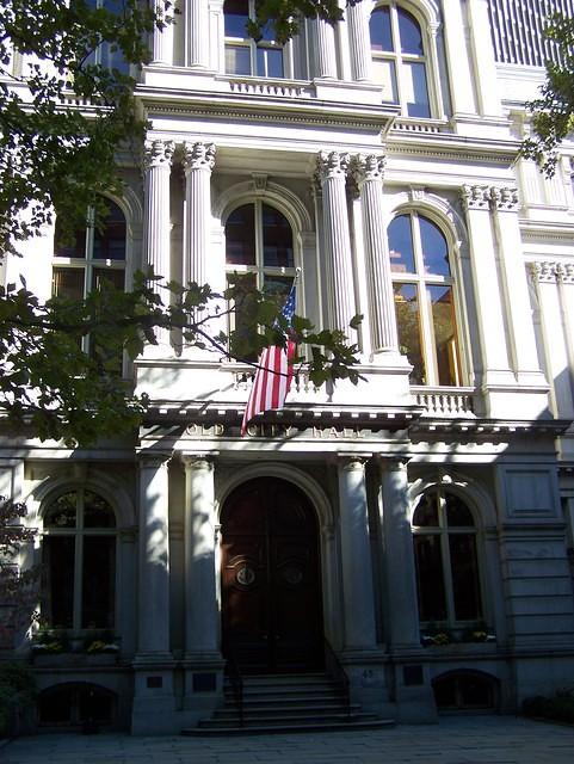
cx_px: 287
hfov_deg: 37.8
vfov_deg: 48.9
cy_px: 382
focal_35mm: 38
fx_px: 839
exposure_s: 1/200
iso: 80
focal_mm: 6.3
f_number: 2.8
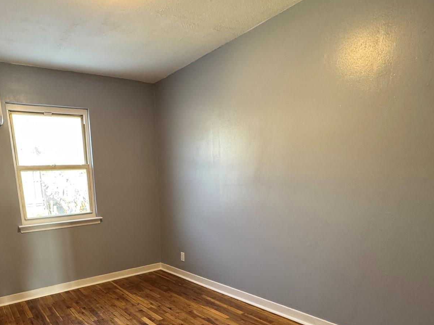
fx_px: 301
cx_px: 138
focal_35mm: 24
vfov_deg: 53.2
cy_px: 258
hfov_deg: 69.2
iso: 200
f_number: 2.2
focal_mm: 2.22
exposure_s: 1/60
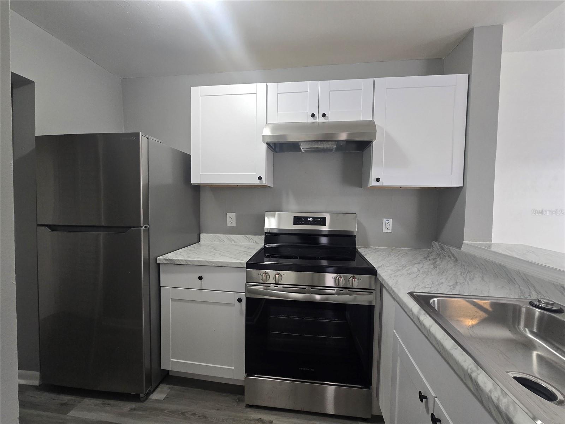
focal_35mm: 13
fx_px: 212
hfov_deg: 106.2
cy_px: 212
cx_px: 282
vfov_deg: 89.9
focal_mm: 2.2
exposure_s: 1/60
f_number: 2.2
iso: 250
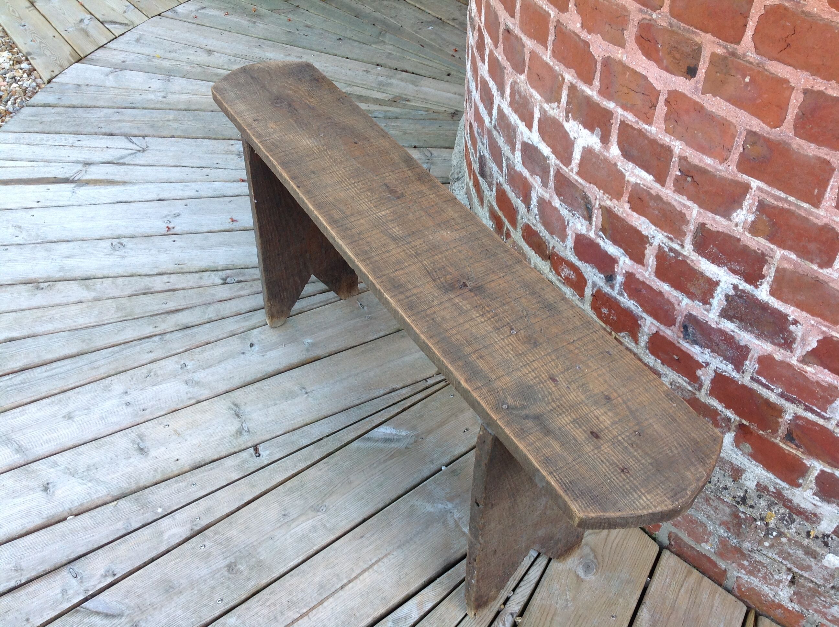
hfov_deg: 52.7
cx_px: 420
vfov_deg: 40.6
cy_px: 314
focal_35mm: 35
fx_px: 847
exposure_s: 1/120
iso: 50
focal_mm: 4.28
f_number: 2.4
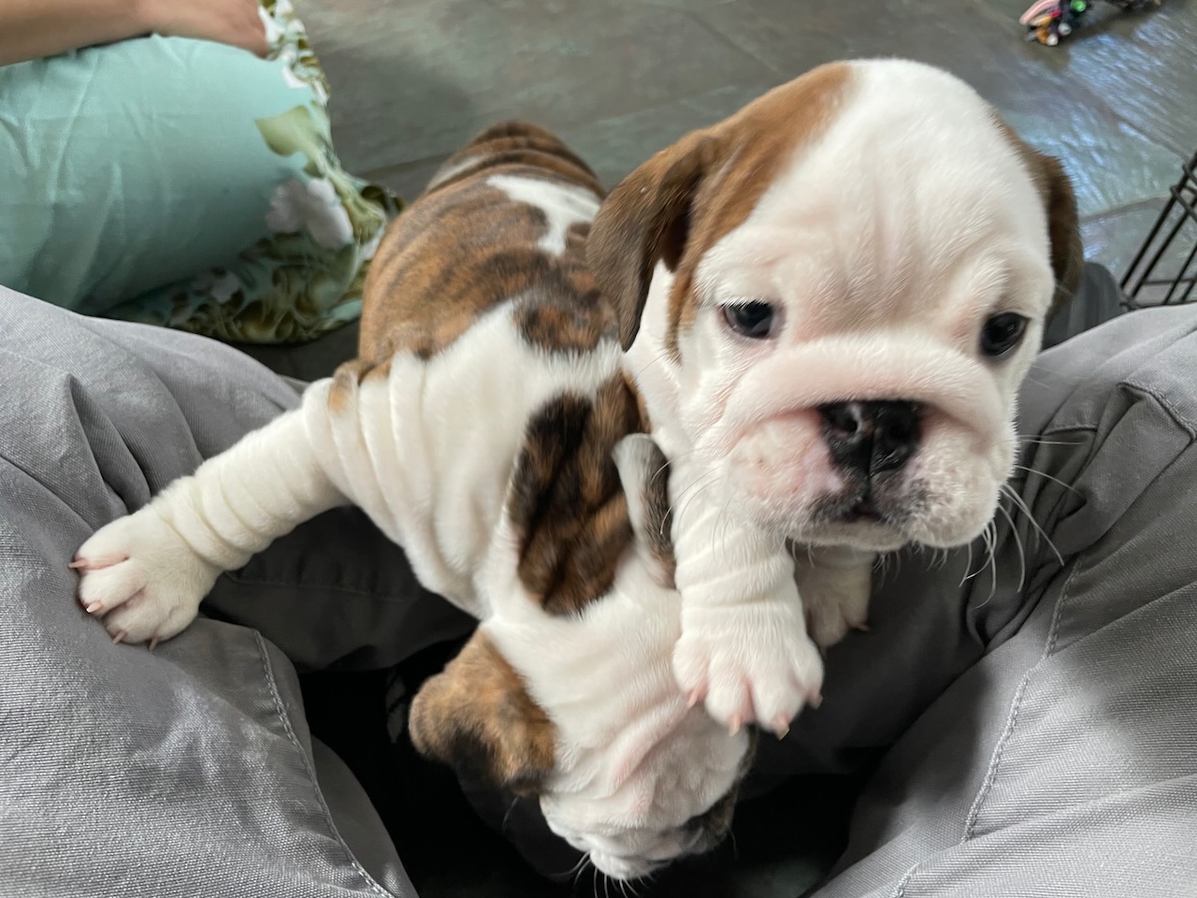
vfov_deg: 53.1
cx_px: 598
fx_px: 899
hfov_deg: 67.3
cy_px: 449
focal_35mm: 26
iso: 125
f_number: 1.6
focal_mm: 4.2
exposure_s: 1/87
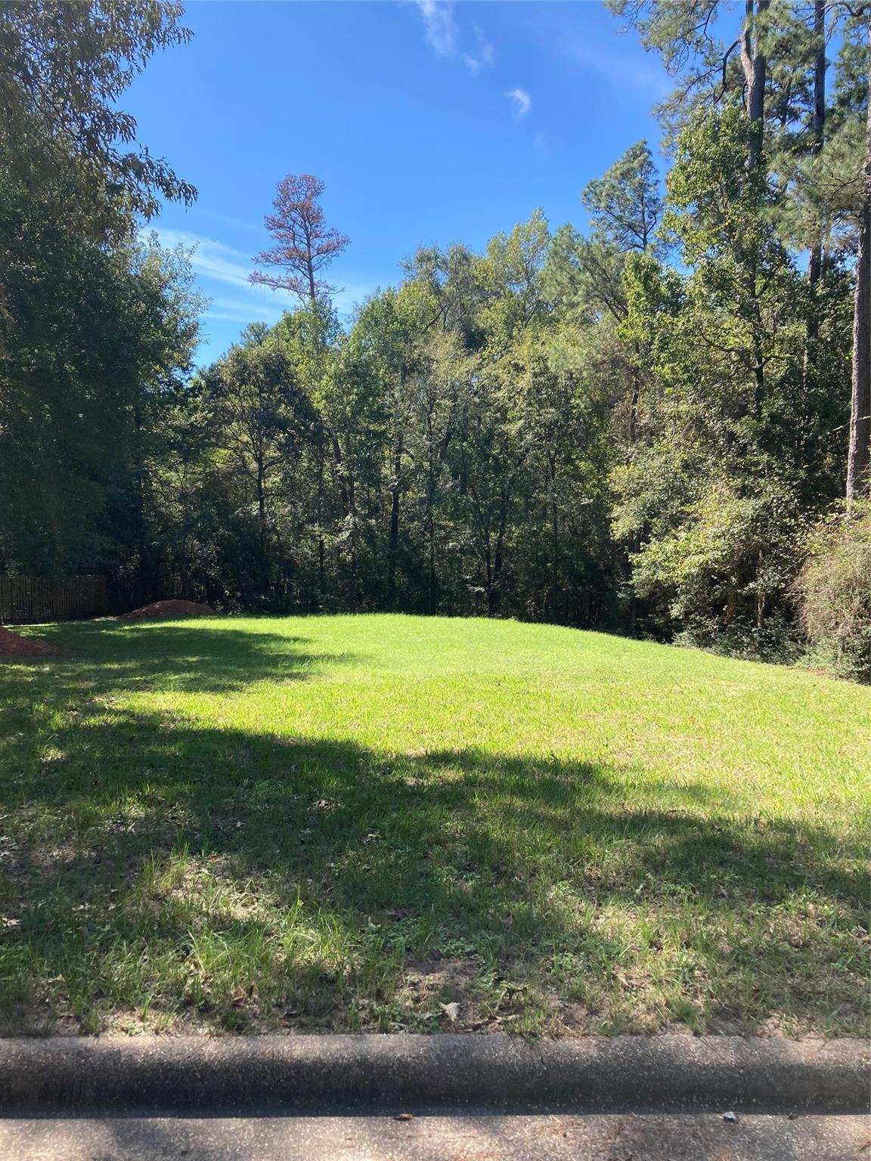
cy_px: 580
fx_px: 939
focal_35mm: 28
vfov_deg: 63.4
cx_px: 436
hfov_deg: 49.7
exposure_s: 1/810
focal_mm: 3.99
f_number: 1.8
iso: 20
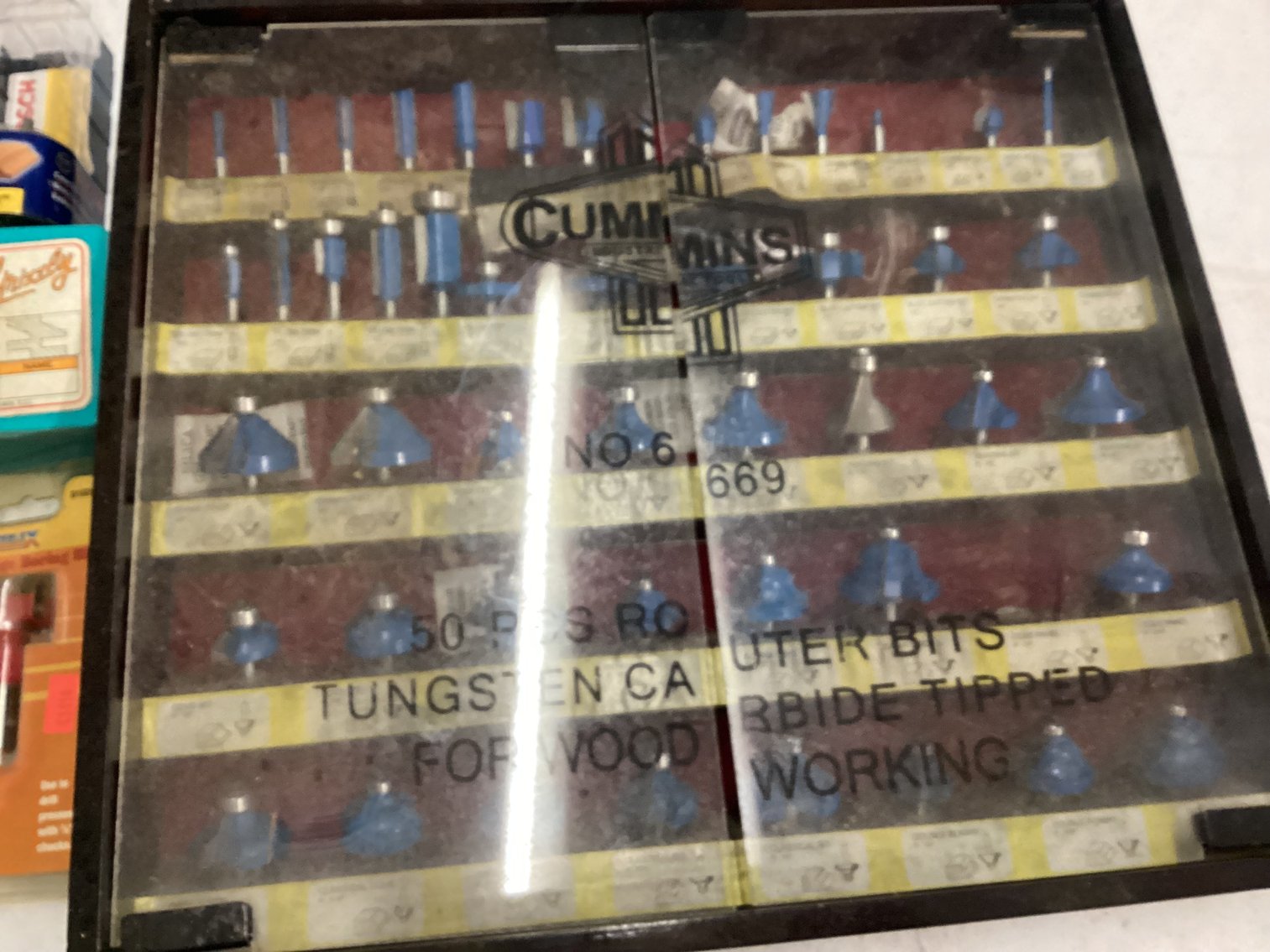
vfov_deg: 45.4
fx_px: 1137
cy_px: 476
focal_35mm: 31
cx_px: 635
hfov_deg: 58.3
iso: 500
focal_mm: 3.3
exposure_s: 1/30
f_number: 2.4
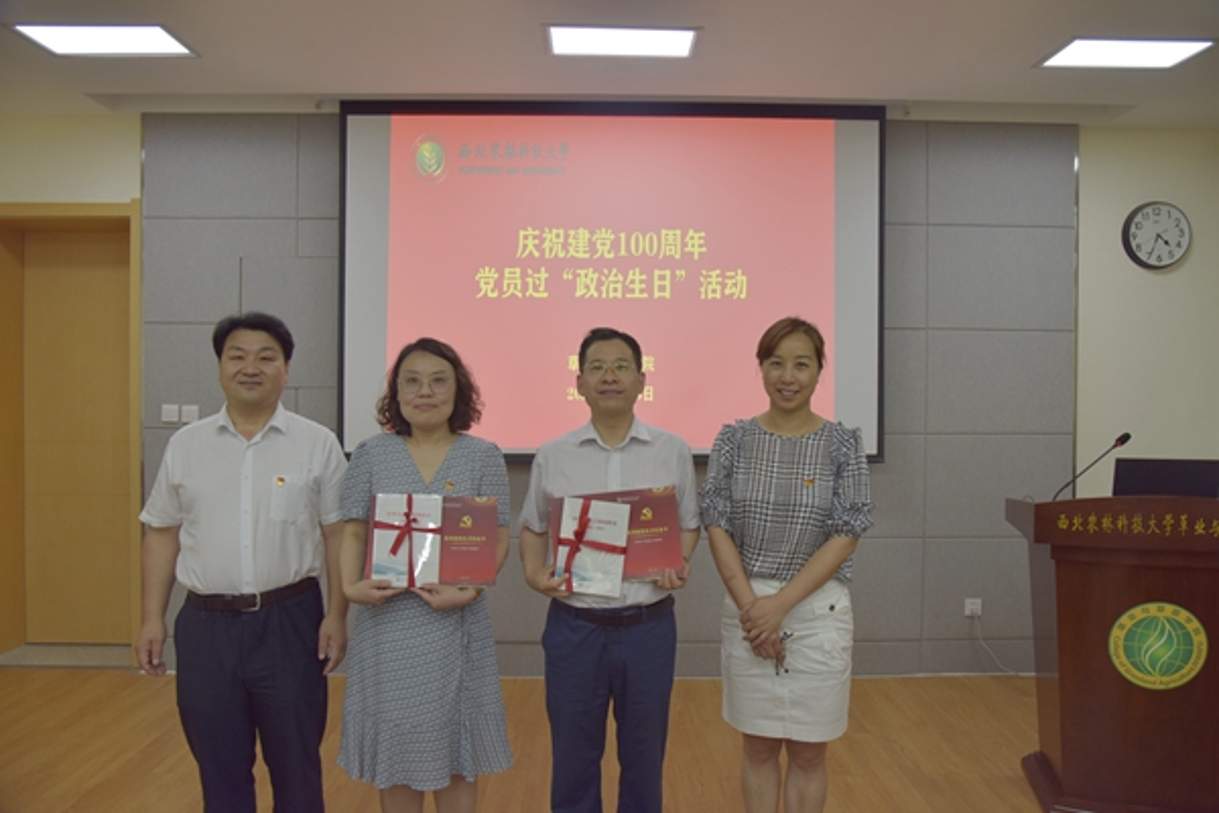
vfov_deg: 53.1
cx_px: 610
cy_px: 406
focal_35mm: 24
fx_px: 813
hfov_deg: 73.7
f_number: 5.6
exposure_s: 1/125
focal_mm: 24
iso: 500
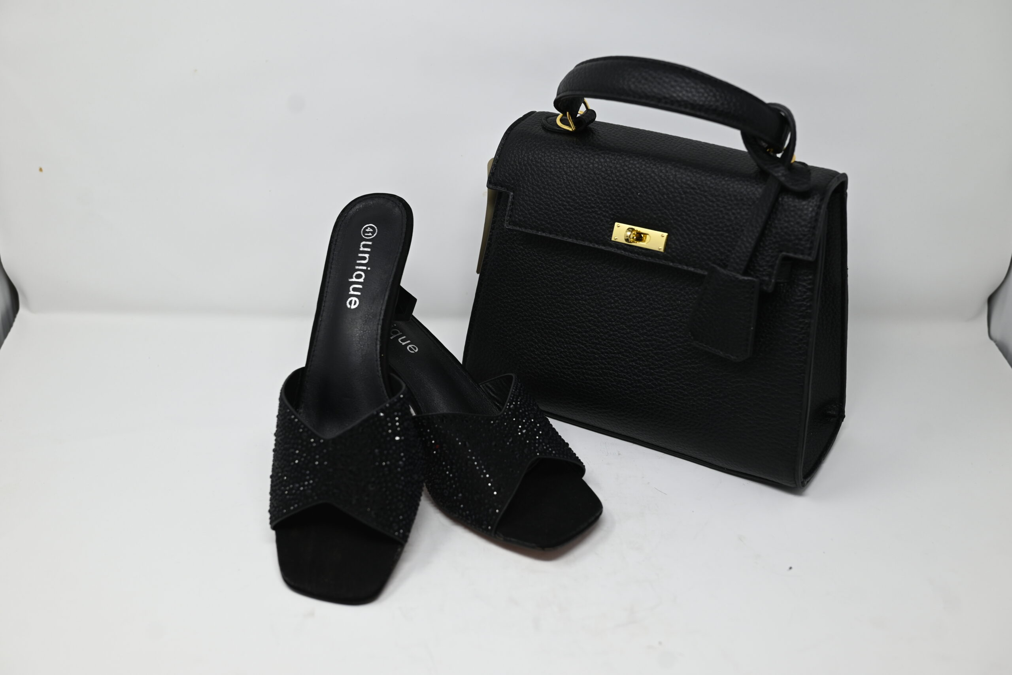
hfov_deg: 48.4
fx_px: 1125
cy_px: 338
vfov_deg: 33.4
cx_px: 506
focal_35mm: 40
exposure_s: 1/250
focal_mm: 40
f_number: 4.5
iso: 400
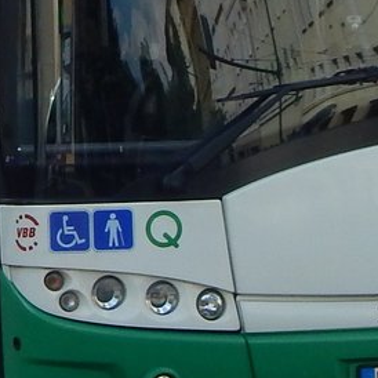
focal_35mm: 209
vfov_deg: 8.3
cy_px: -72
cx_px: -28
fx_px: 2582
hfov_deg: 8.3
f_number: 3.8
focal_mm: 9.7
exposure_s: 1/1500
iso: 125
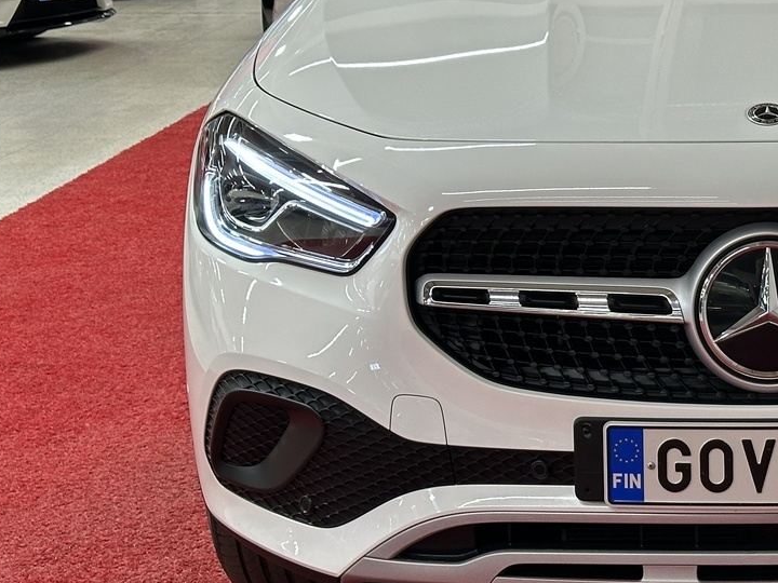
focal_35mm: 96
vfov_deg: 15.4
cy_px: 181
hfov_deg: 19.9
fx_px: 2158
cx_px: 762
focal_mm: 6.86
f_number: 1.78
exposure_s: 1/75
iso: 64
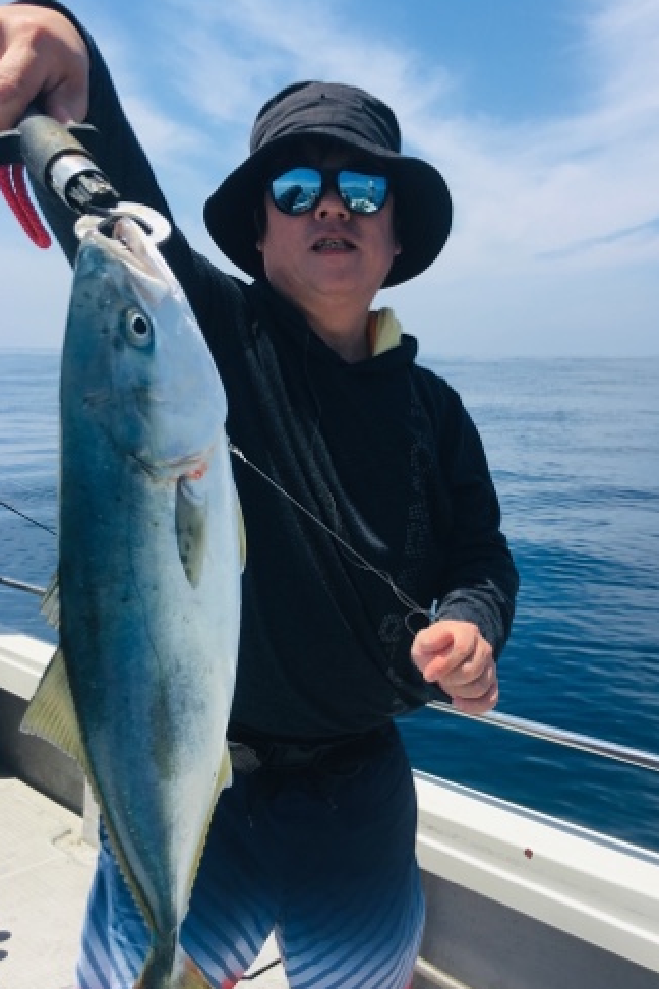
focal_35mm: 31
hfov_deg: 42.3
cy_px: 503
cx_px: 363
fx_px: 851
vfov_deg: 60.3
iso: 25
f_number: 2.2
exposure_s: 1/1479
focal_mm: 4.15
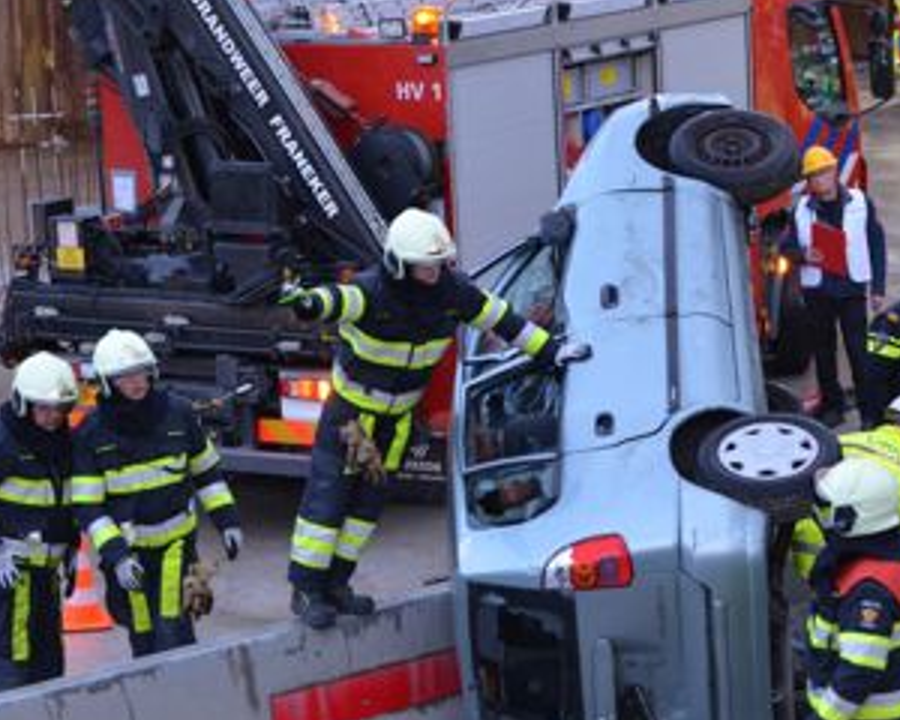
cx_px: 698
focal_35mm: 128
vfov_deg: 12.0
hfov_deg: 15.0
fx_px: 3409
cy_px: 513
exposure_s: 1/125
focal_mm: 75
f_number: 5.6
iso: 1600
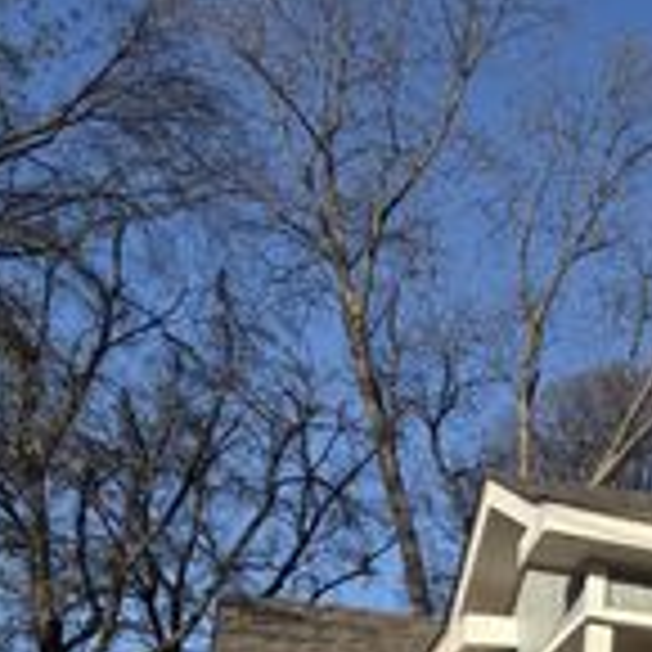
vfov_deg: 20.6
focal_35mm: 79
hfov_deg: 18.8
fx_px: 1683
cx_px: 1030
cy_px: 758
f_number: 1.6
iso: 50
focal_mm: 5.96
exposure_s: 1/4329
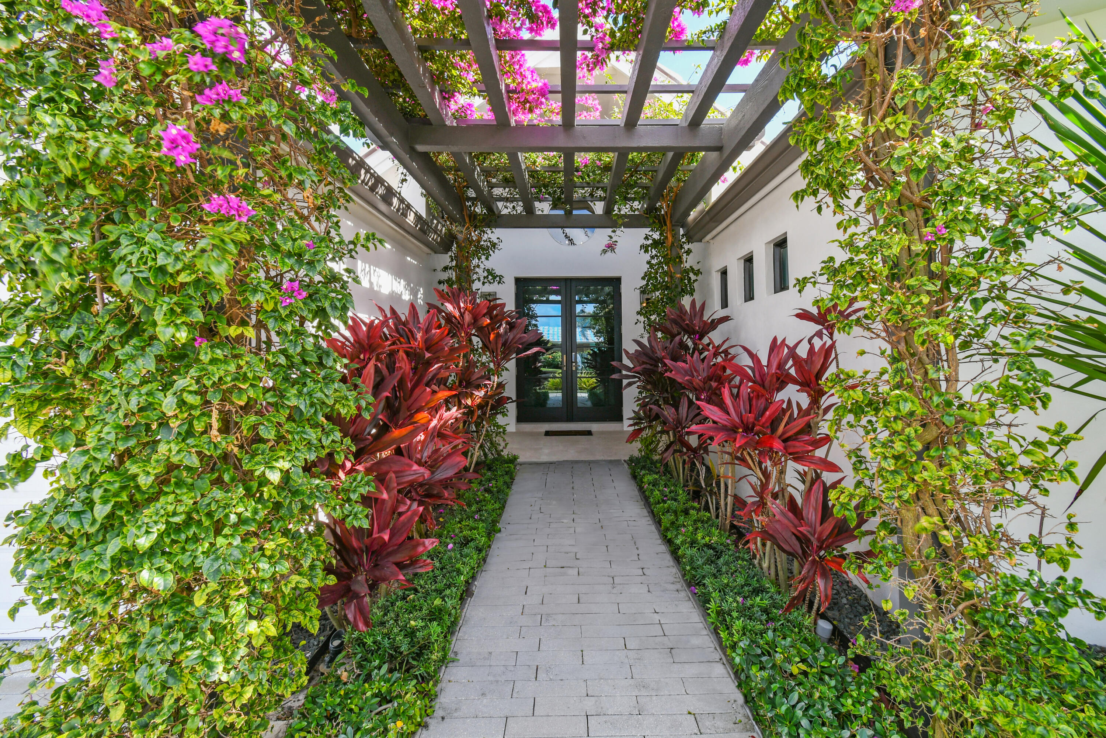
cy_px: 369
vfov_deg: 77.3
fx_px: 461
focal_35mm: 15
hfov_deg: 100.4
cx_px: 553
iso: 125
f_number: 11
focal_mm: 10
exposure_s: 1/30
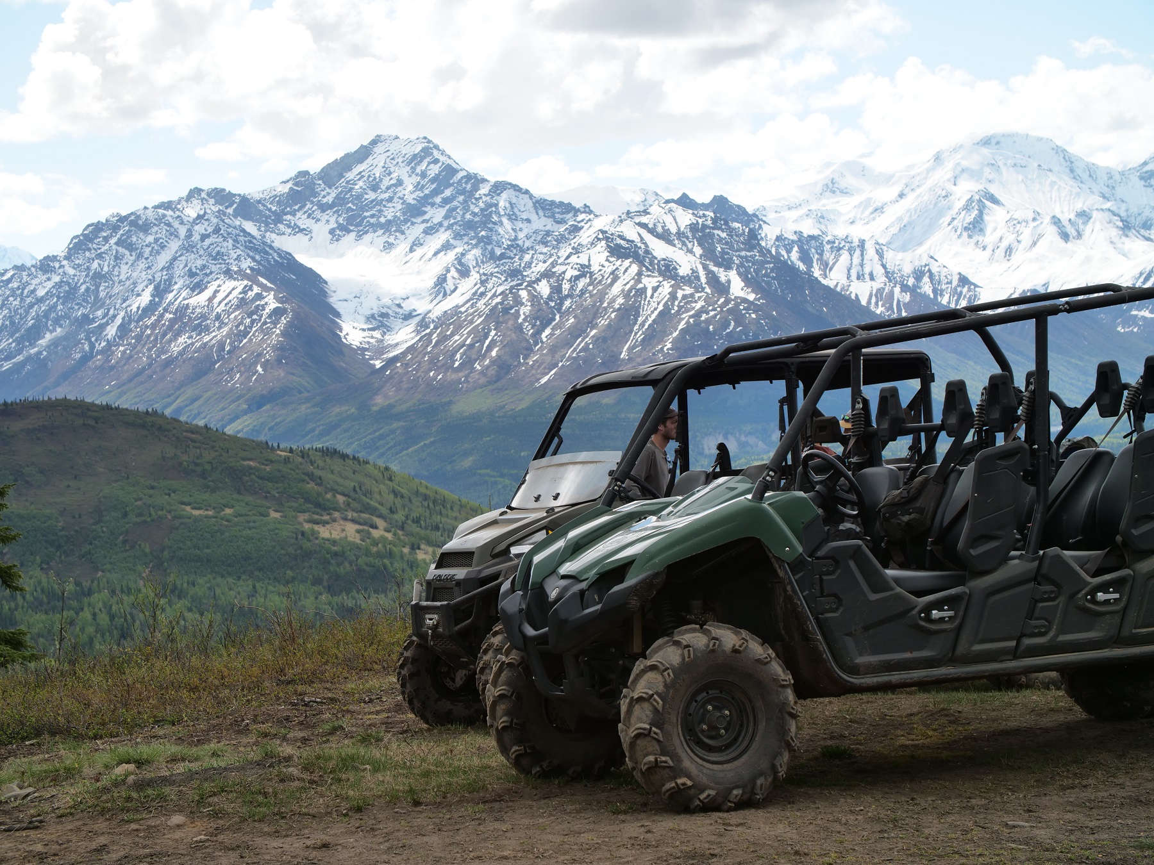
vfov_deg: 17.6
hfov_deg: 23.3
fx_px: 2800
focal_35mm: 84
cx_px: 577
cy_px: 432
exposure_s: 1/640
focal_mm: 42
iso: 200
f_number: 5.6
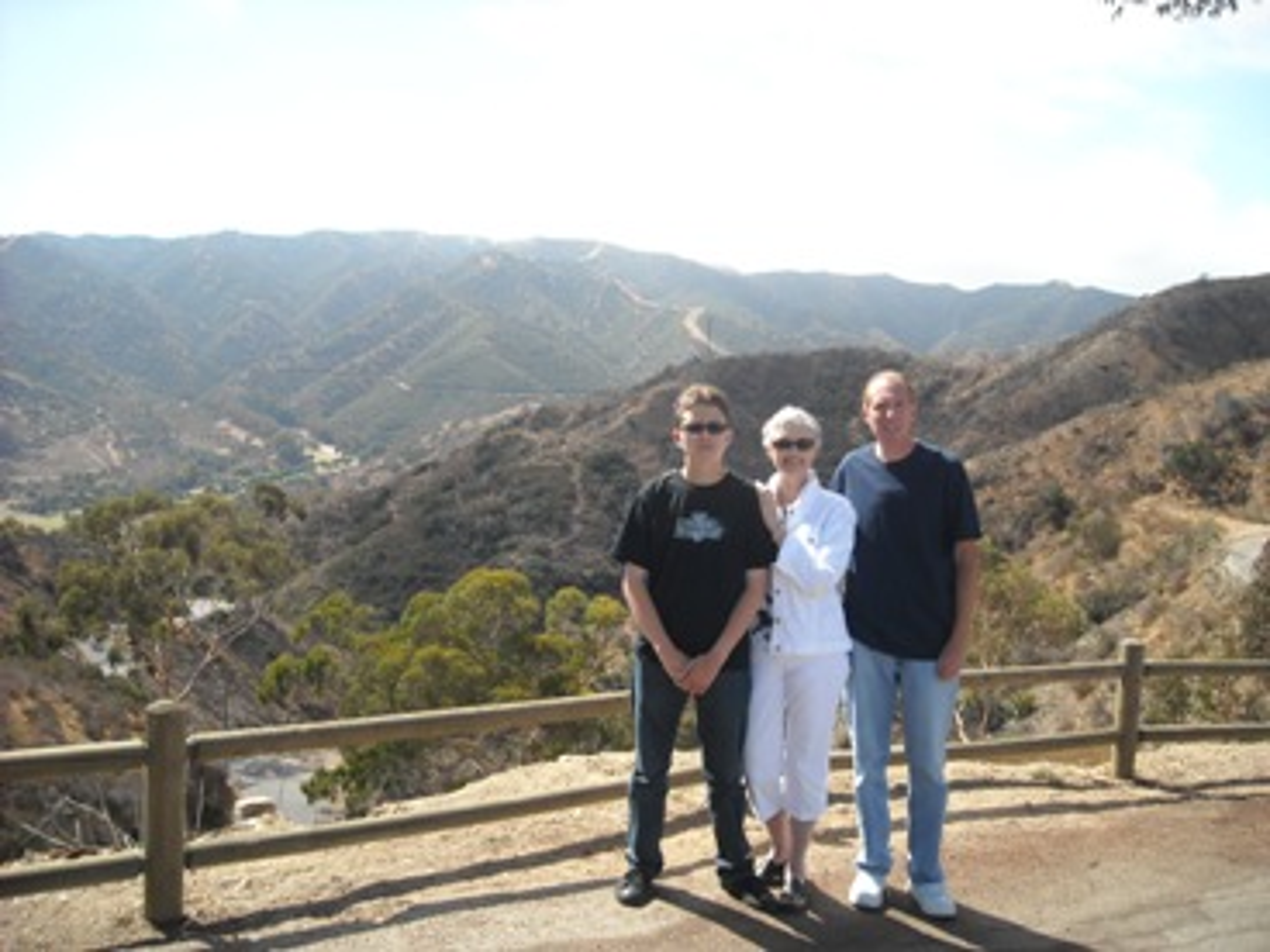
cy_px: 476
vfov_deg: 40.7
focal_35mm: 35
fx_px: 1284
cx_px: 635
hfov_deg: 52.6
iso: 64
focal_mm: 5.7
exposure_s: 1/184
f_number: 5.6
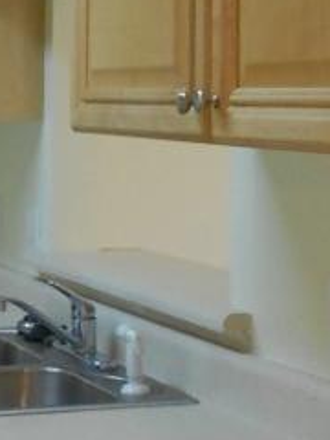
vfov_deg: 17.7
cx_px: -50
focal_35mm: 111
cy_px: 183
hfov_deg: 13.0
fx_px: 1411
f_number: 3.2
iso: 250
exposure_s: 1/30
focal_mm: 4.6
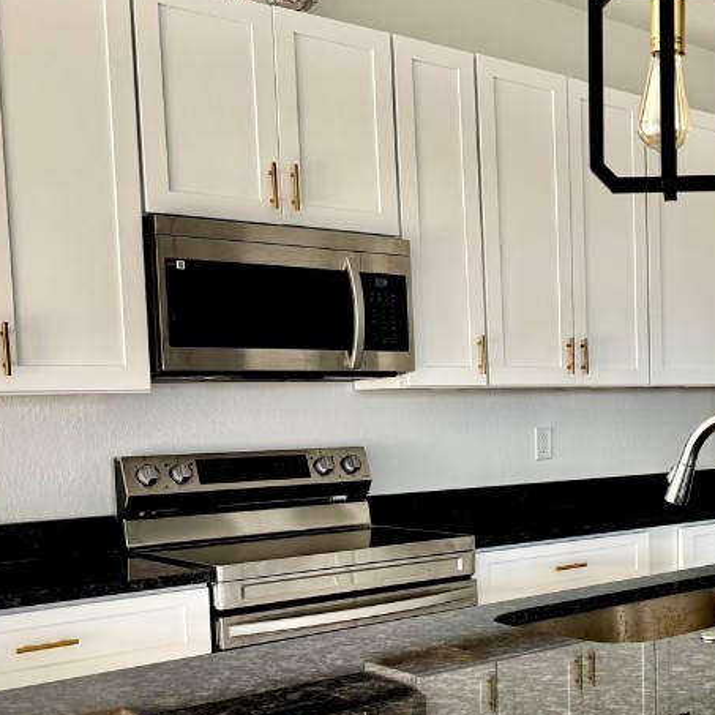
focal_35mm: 48
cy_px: 485
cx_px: 663
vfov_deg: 35.0
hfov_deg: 33.2
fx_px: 1122
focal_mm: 6.76
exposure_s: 1/121
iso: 125
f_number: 1.78
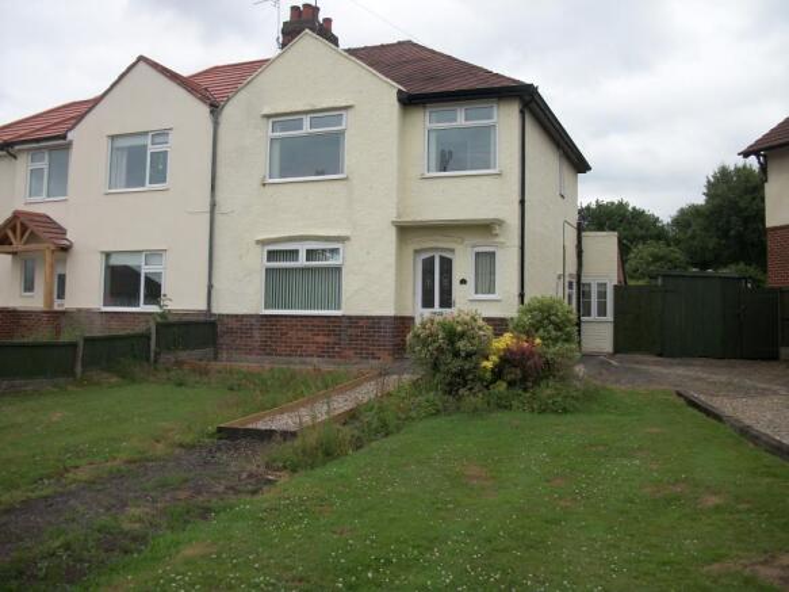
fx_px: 729
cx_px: 394
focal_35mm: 32
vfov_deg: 44.1
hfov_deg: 56.8
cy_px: 296
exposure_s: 1/400
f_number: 2.9
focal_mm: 5.7
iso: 80
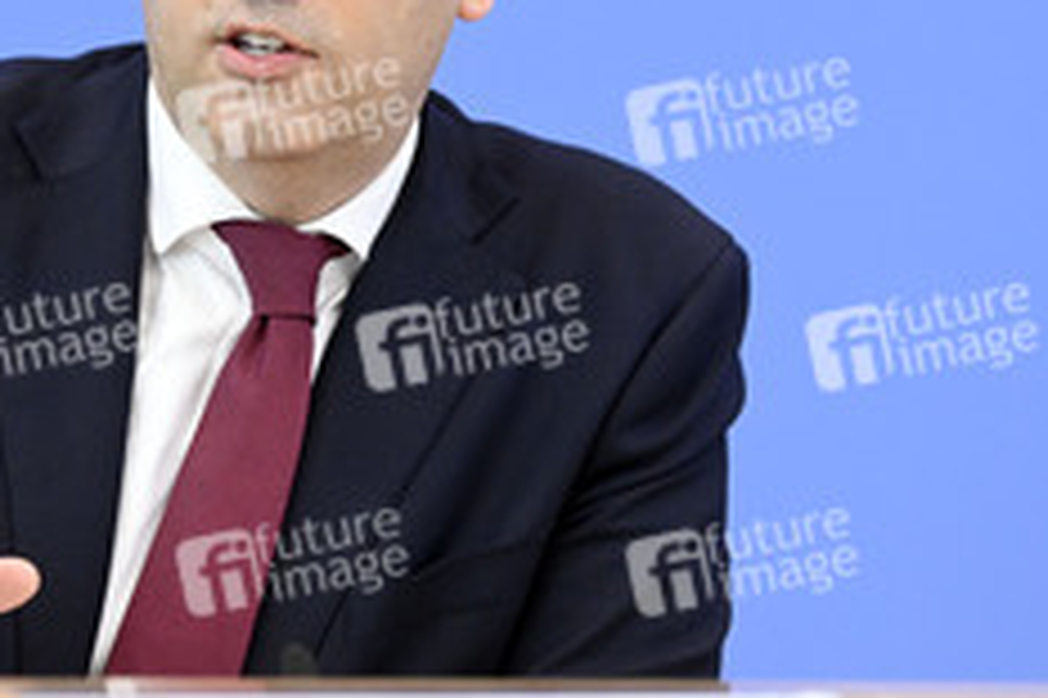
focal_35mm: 184
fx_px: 5352
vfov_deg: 7.4
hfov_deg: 11.2
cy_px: 225
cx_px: 353
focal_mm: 95
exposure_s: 1/1250
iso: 4000
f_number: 4
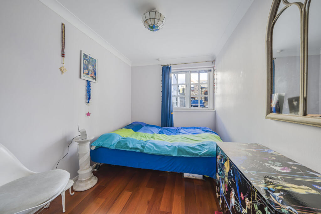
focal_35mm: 12
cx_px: 160
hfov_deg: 112.6
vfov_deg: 90.0
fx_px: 107
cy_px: 107
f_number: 9
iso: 320
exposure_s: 1/2
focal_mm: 12
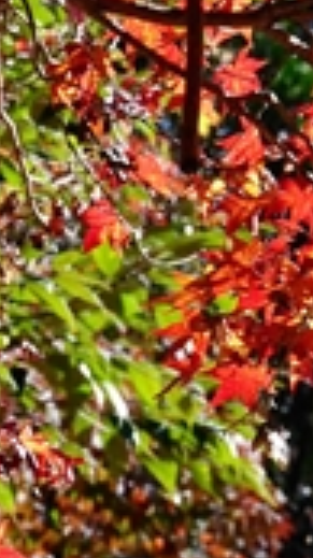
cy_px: 348
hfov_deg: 3.2
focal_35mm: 378
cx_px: -395
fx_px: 5591
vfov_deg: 5.7
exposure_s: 1/400
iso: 1250
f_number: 10
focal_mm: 52
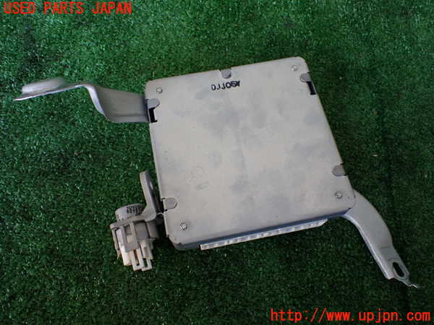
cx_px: 217
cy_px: 162
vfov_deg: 46.8
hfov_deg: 60.0
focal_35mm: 30
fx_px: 376
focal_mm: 5.4
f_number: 2.3
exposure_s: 1/125
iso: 250
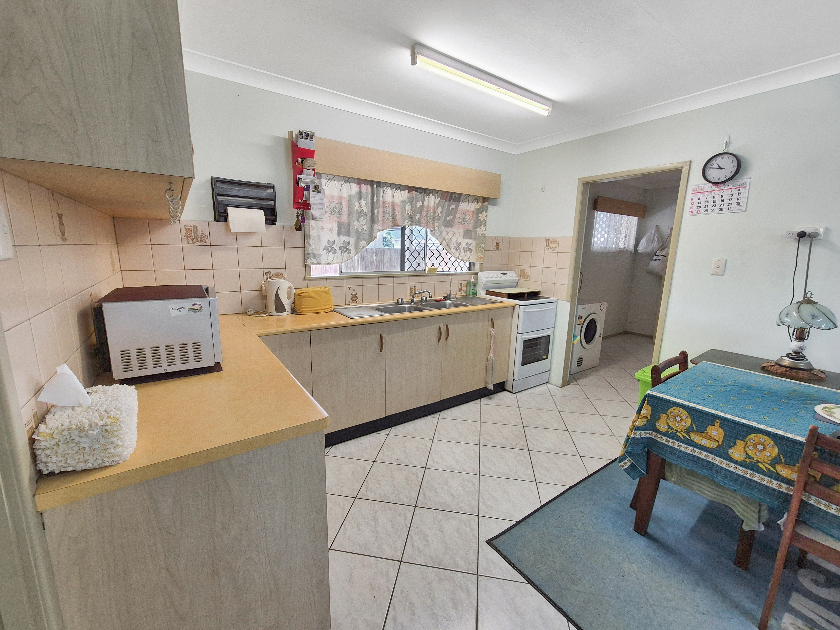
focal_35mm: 13
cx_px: 420
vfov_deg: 89.9
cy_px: 315
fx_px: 315
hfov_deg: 106.2
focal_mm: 2.2
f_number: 2.2
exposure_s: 1/50
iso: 160
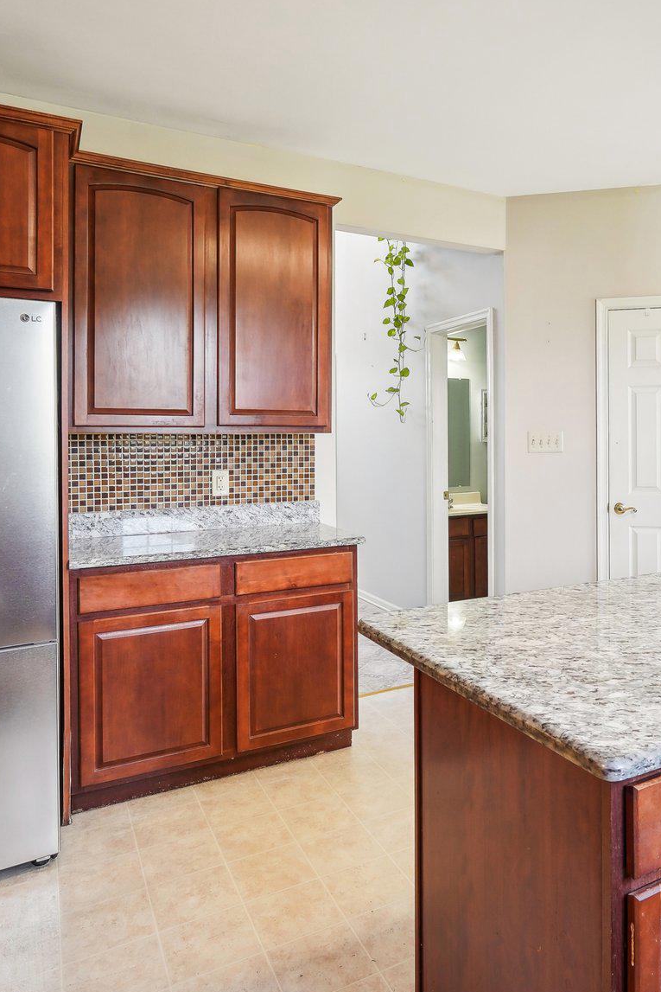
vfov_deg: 71.2
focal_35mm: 25
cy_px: 433
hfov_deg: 49.4
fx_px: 688
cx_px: 490
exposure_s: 1/25
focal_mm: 14
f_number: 8
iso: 500
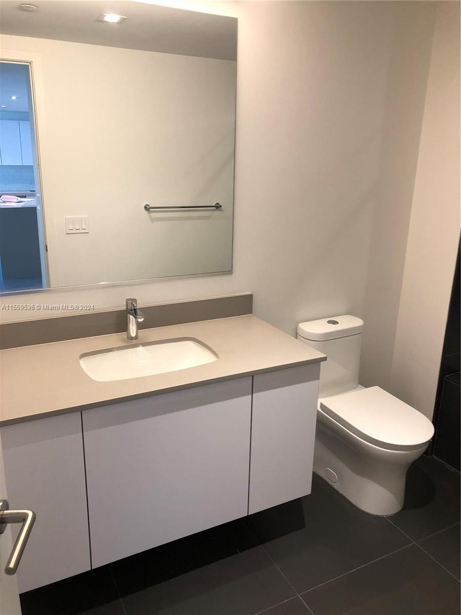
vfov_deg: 63.4
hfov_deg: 49.7
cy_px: 308
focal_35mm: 28
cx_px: 230
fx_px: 497
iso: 40
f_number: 1.8
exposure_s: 1/17
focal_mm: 3.99
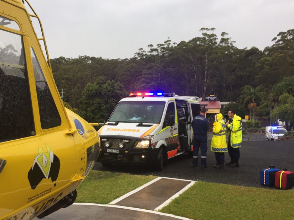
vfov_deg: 39.6
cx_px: 130
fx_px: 306
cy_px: 124
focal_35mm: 36
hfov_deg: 51.2
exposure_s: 1/158
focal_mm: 4.15
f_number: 2.2
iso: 32
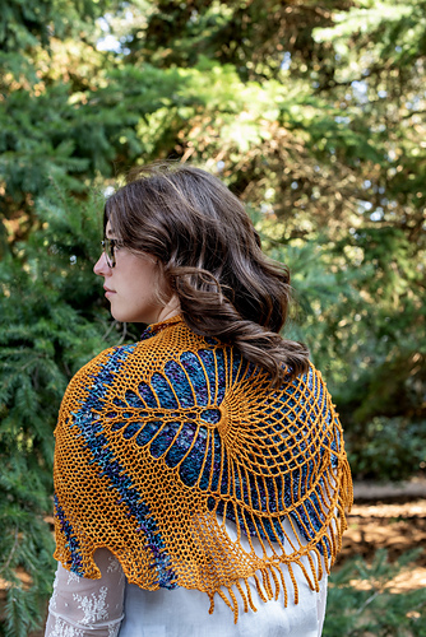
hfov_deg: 27.0
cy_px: 318
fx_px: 886
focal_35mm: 50
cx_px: 213
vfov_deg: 39.6
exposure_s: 1/60
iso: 500
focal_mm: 50
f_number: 5.6
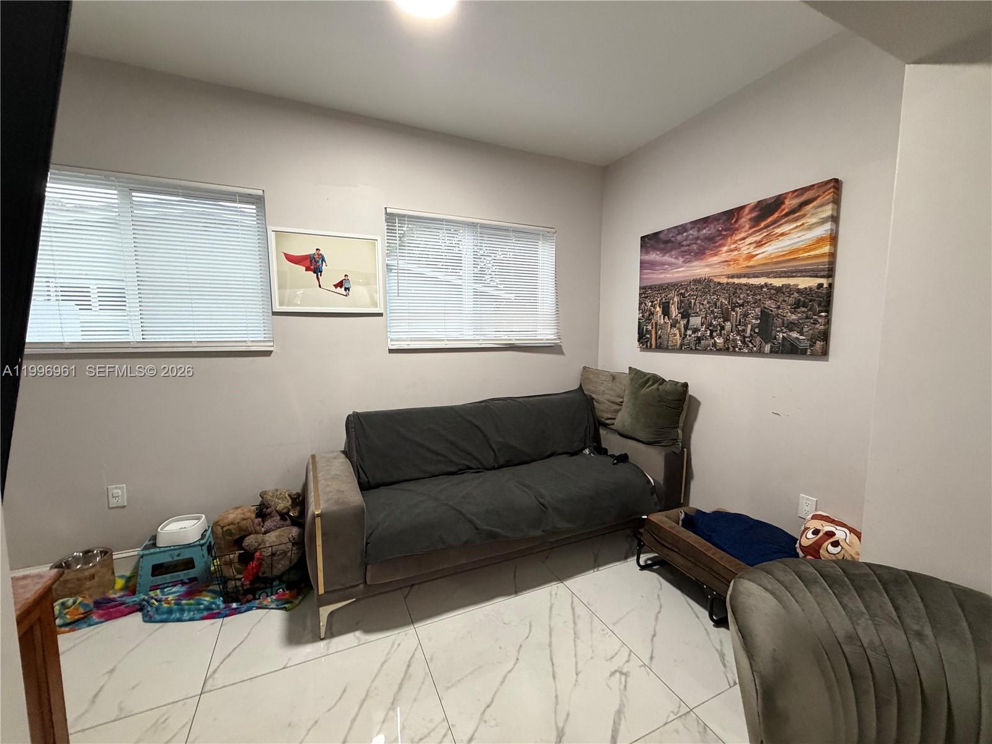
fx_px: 401
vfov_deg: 85.7
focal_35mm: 14
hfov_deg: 102.1
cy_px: 372
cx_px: 496
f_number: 2.2
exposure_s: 1/60
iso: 400
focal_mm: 2.22
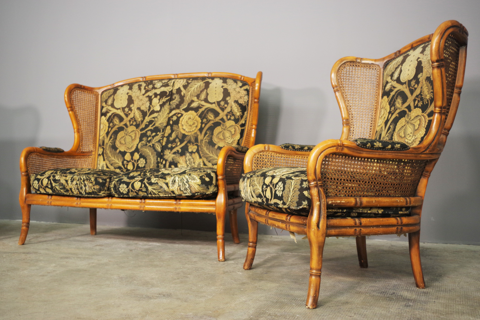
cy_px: 162
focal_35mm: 40
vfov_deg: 33.4
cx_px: 241
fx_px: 533
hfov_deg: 48.5
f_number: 4
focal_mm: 26.25
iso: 800
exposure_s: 1/60
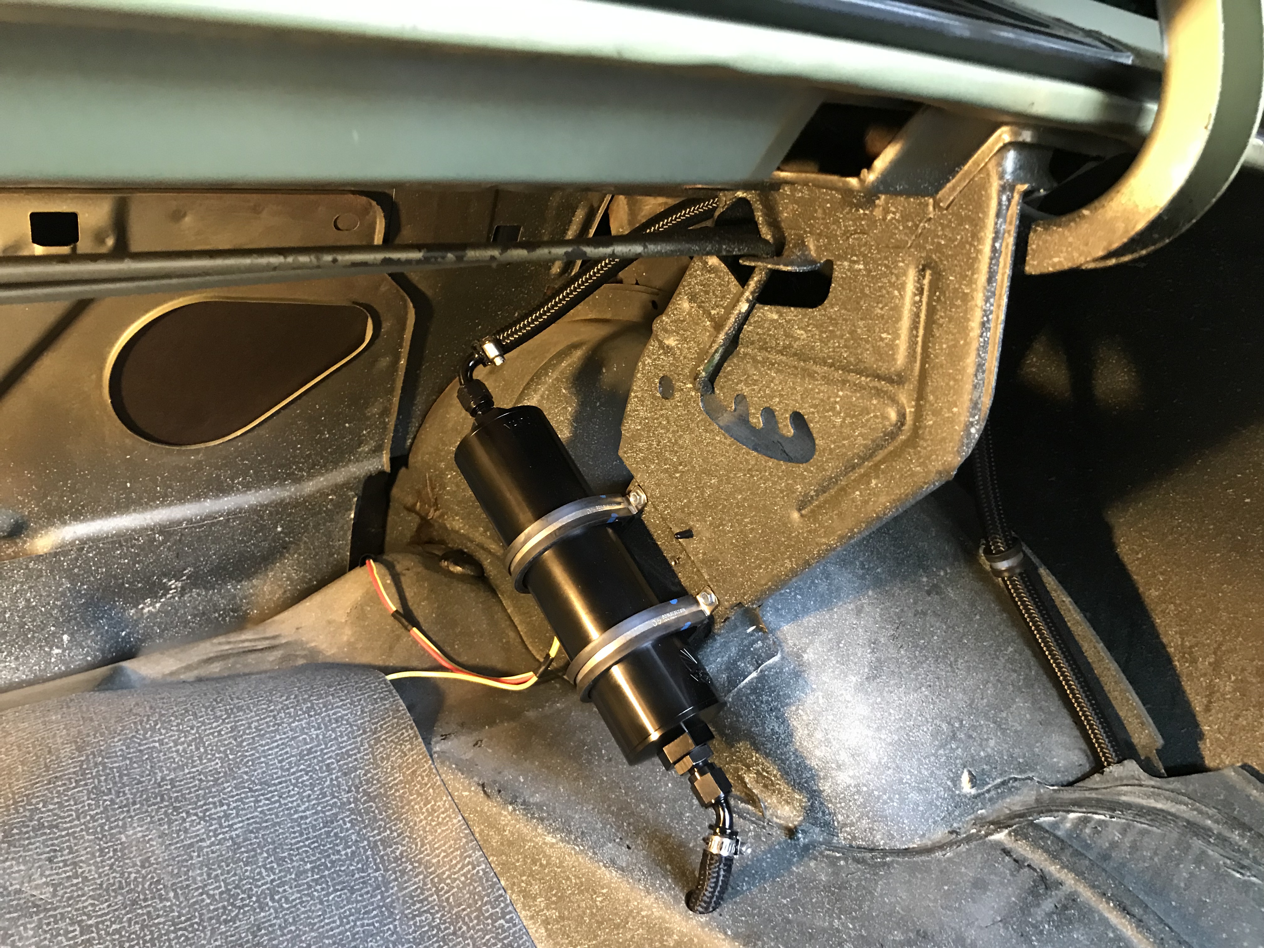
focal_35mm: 28
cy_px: 474
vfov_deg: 49.7
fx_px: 1022
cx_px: 632
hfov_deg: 63.4
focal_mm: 3.99
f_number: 1.8
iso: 100
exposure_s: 1/13
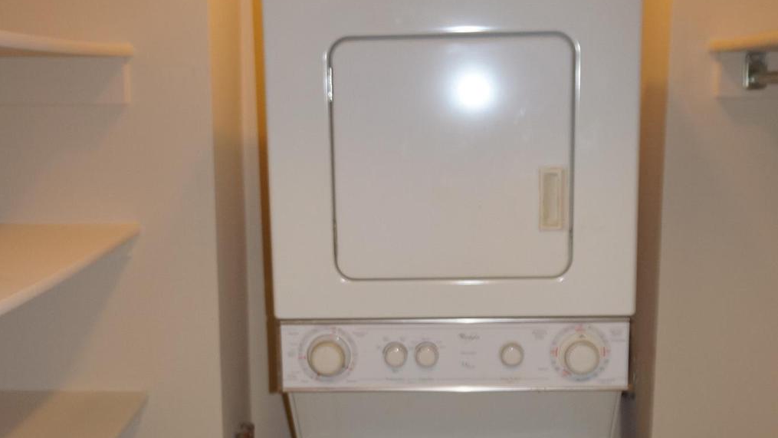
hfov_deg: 36.6
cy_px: 334
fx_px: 1176
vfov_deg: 20.9
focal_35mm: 57
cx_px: 389
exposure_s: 1/60
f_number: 4.5
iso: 640
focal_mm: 24
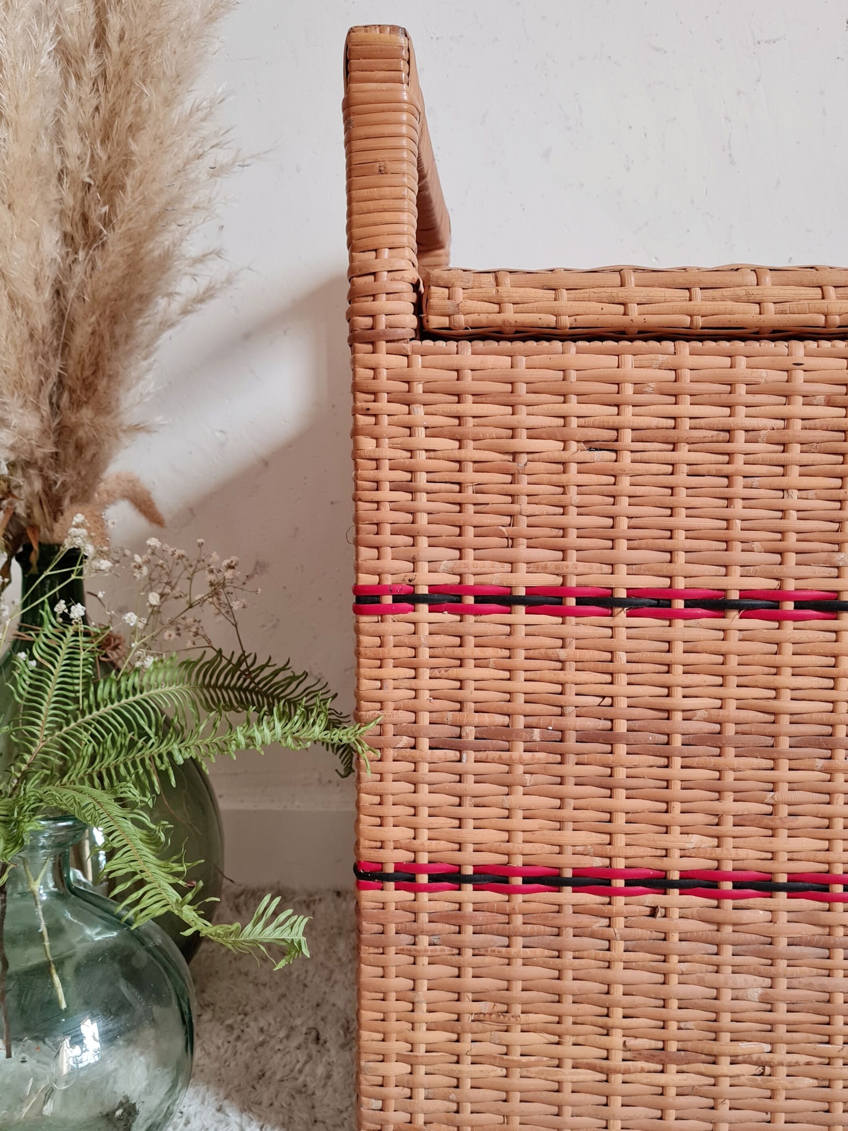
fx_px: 1208
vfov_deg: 50.1
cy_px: 583
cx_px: 466
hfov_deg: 38.6
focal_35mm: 37
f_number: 1.8
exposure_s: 1/50
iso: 160
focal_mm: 5.4
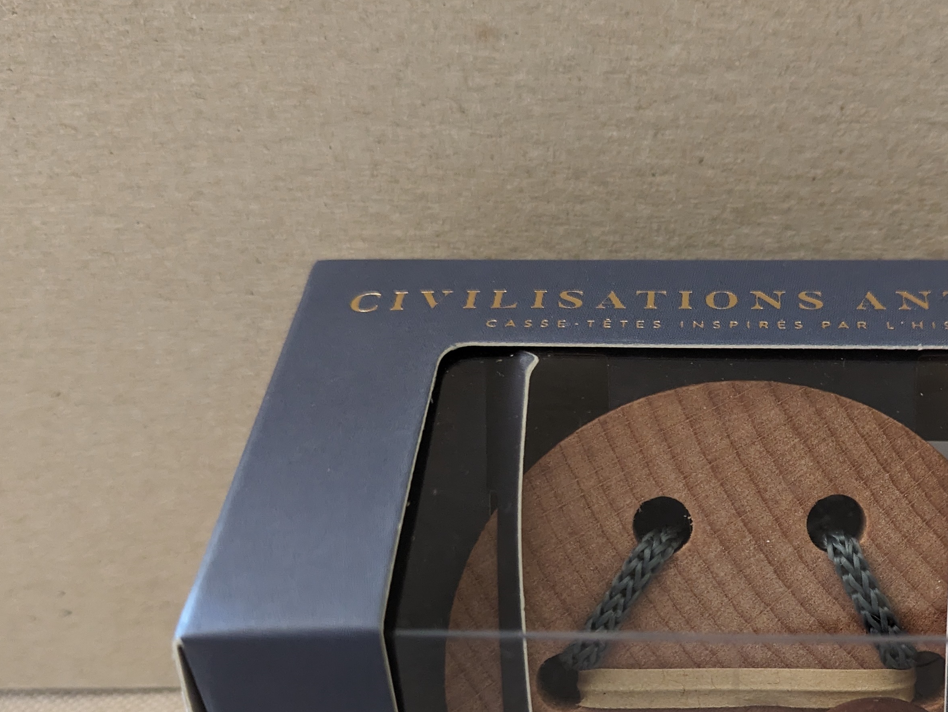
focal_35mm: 49
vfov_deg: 28.7
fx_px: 1342
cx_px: 714
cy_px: 619
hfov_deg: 37.9
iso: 796
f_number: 1.89
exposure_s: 1/25
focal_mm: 5.43
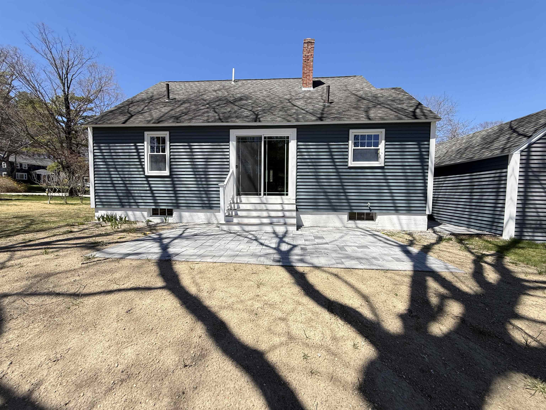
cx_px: 273
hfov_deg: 102.1
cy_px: 205
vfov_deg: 85.7
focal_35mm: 14
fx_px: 221
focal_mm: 2.22
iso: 50
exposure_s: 1/1068
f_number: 2.2
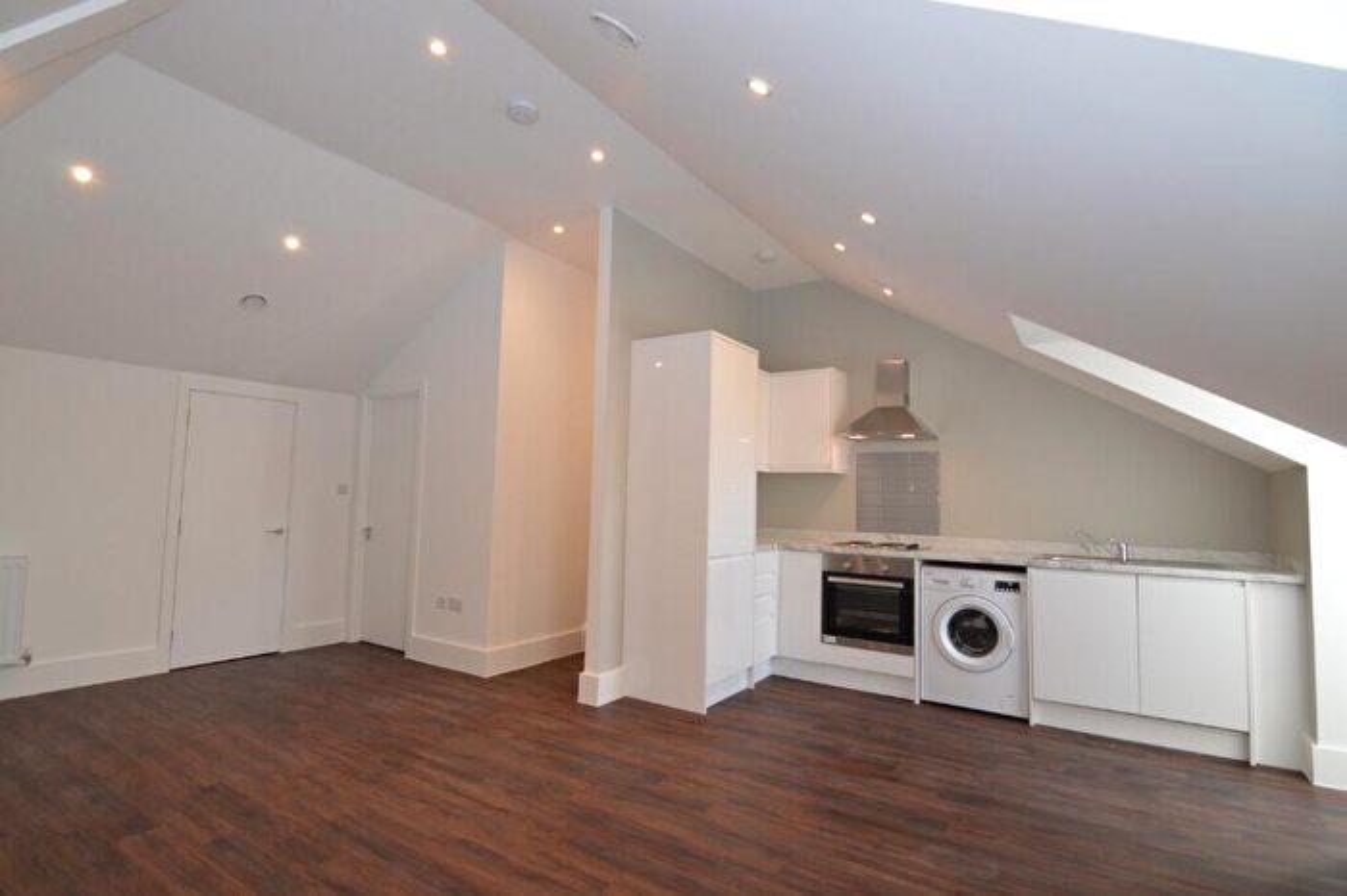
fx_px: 617
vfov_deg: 72.0
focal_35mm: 16
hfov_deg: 95.0
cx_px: 674
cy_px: 448
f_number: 4.5
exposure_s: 1/80
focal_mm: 11
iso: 400
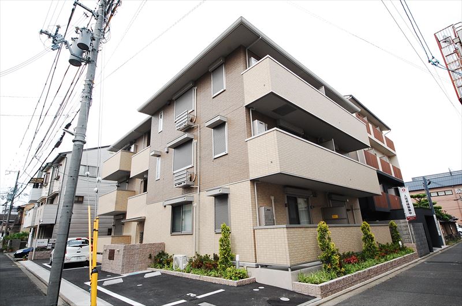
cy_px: 153
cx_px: 231
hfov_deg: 85.5
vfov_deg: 63.0
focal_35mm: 20
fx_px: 250
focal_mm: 13
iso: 800
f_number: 10
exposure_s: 1/400
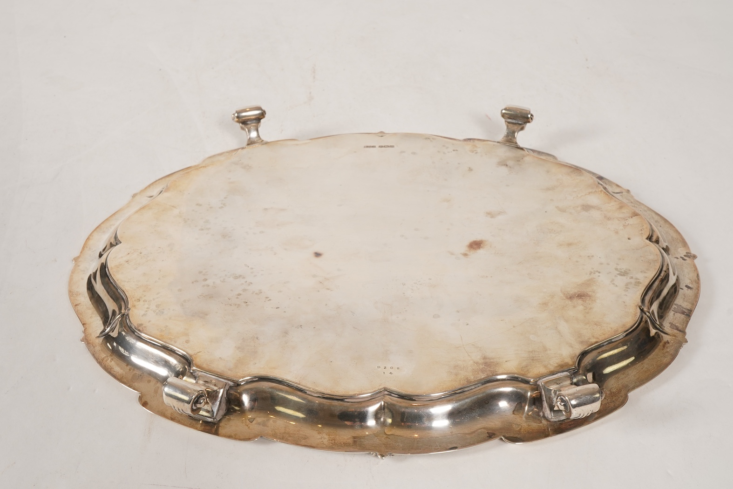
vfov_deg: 29.9
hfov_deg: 43.6
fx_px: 916
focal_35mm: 45
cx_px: 366
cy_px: 244
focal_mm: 30
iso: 400
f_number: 22
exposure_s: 1/125
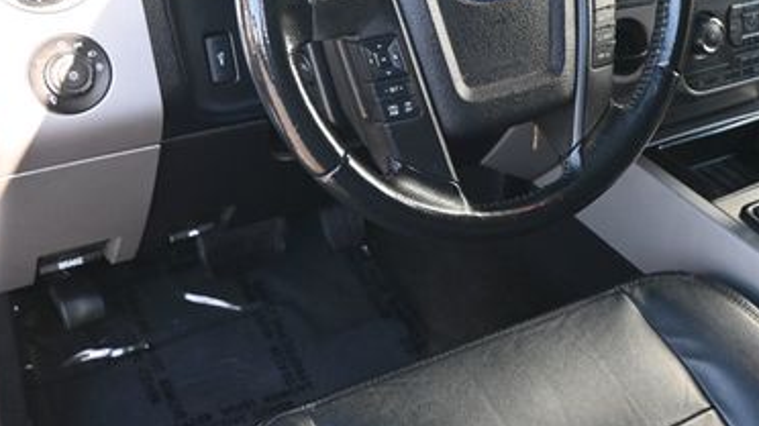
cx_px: 530
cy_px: 116
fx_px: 1086
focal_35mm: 54
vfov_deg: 22.0
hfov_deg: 37.9
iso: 450
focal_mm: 20
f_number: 3.8
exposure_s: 1/125
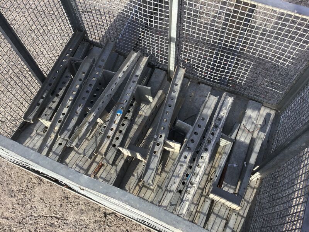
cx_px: 154
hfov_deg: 58.4
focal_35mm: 31
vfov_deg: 45.4
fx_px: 277
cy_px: 116
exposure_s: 1/342
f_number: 2.4
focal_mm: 3.3
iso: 25
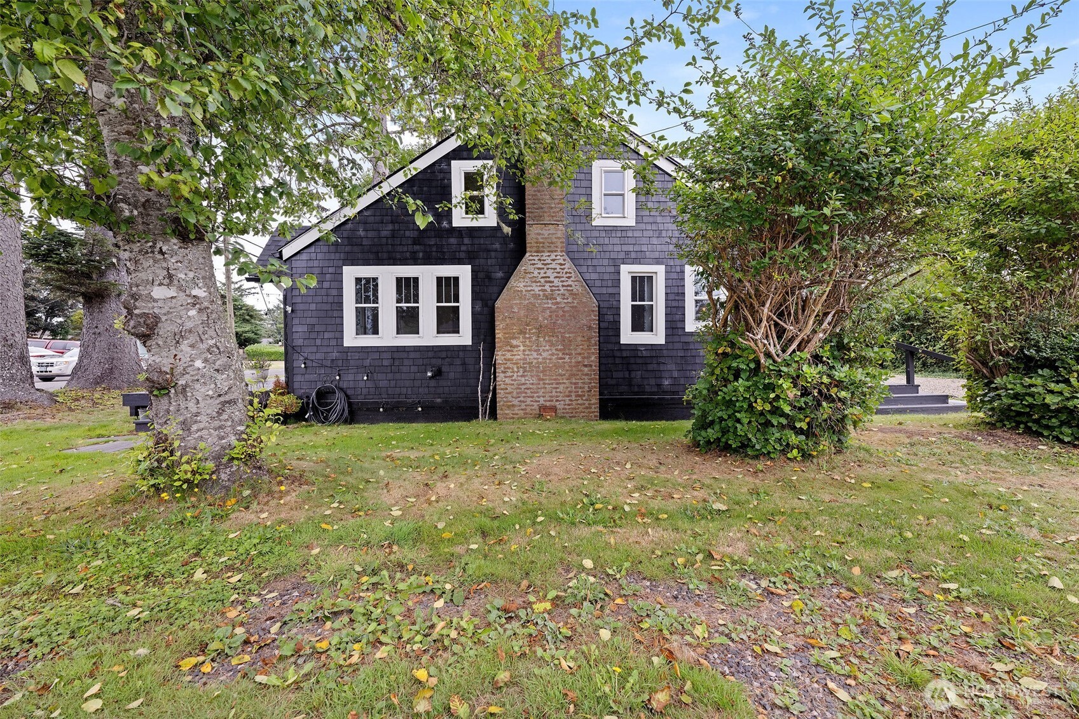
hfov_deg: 104.3
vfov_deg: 81.2
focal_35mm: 14
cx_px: 540
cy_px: 360
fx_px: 420
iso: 1000
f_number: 5
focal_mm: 14
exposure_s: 1/500
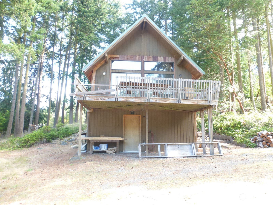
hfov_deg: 71.6
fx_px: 189
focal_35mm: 24
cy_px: 102
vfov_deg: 56.8
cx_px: 136
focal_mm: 4.3
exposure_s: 1/60
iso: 200
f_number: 3.3
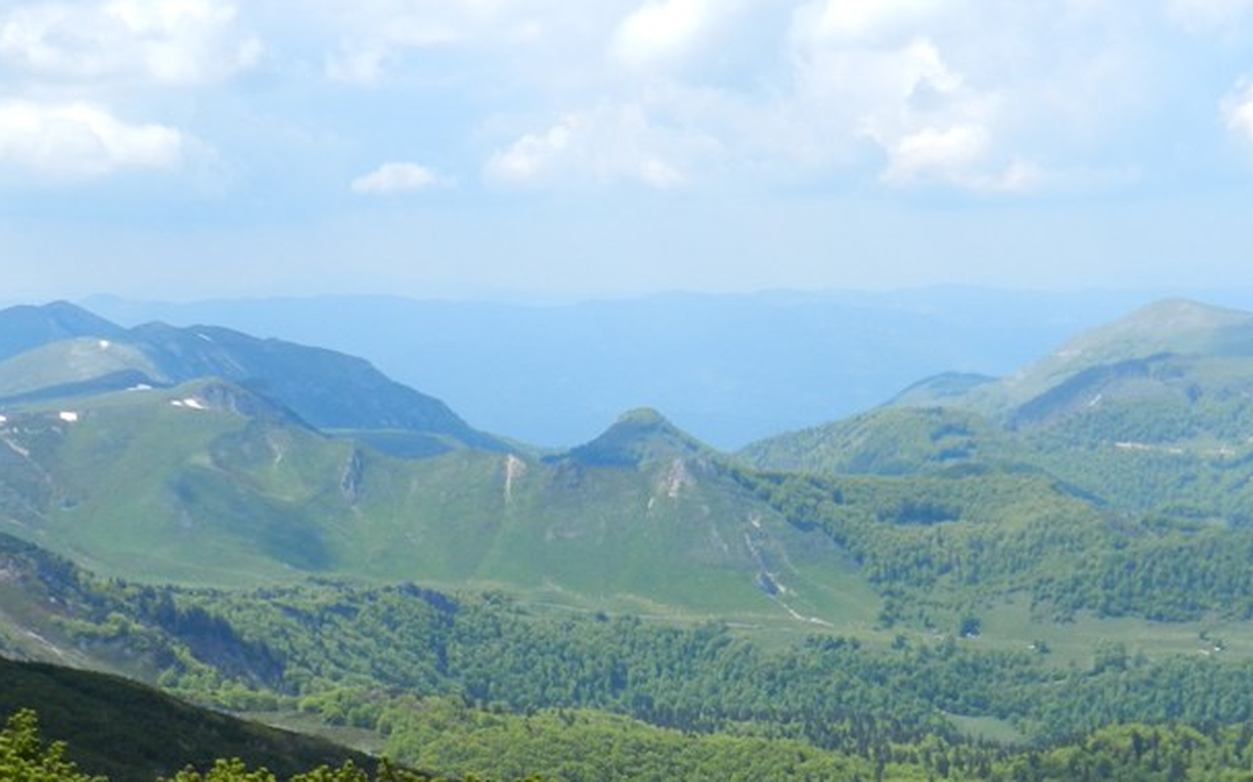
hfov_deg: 30.2
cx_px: 652
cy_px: 786
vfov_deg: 18.6
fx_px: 2321
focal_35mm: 68
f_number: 4.5
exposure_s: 1/800
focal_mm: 6.7
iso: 160
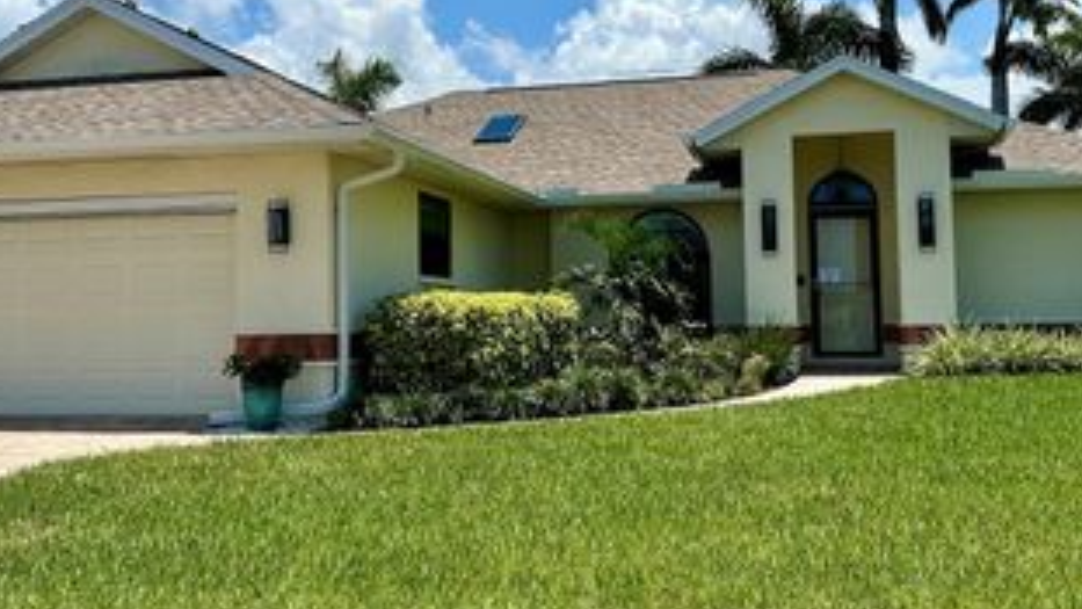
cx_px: 511
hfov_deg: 48.3
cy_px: 224
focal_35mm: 42
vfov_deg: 28.2
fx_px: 1205
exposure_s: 1/6211
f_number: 1.78
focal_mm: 6.86
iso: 80
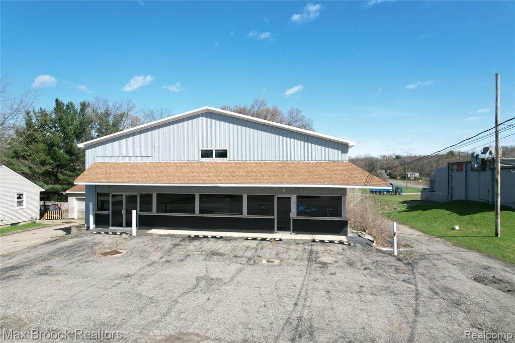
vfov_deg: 57.2
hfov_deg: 78.6
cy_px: 172
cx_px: 258
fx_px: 315
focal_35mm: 22
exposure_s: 1/1250
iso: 100
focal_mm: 8.38
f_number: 2.8
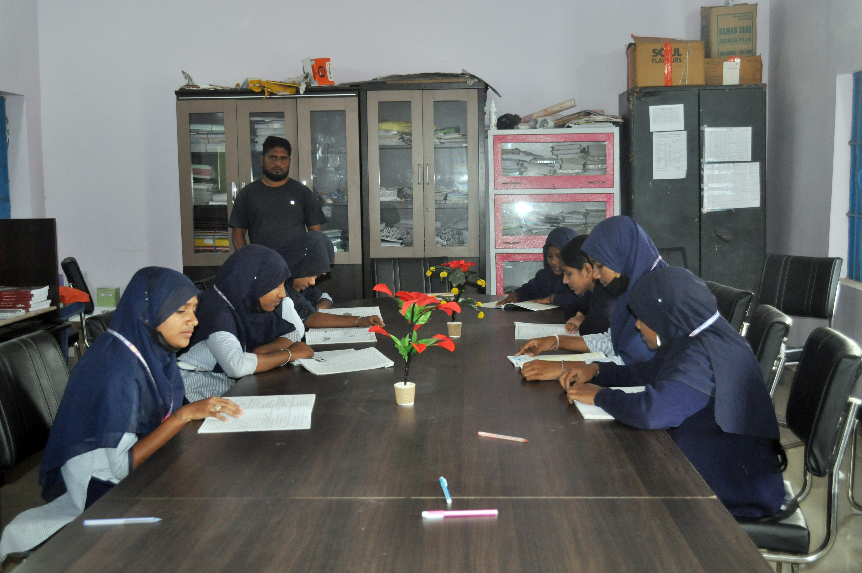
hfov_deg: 46.4
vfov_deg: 31.8
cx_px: 431
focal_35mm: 42
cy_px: 286
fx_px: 1004
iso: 800
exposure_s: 1/60
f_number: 4.5
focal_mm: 28
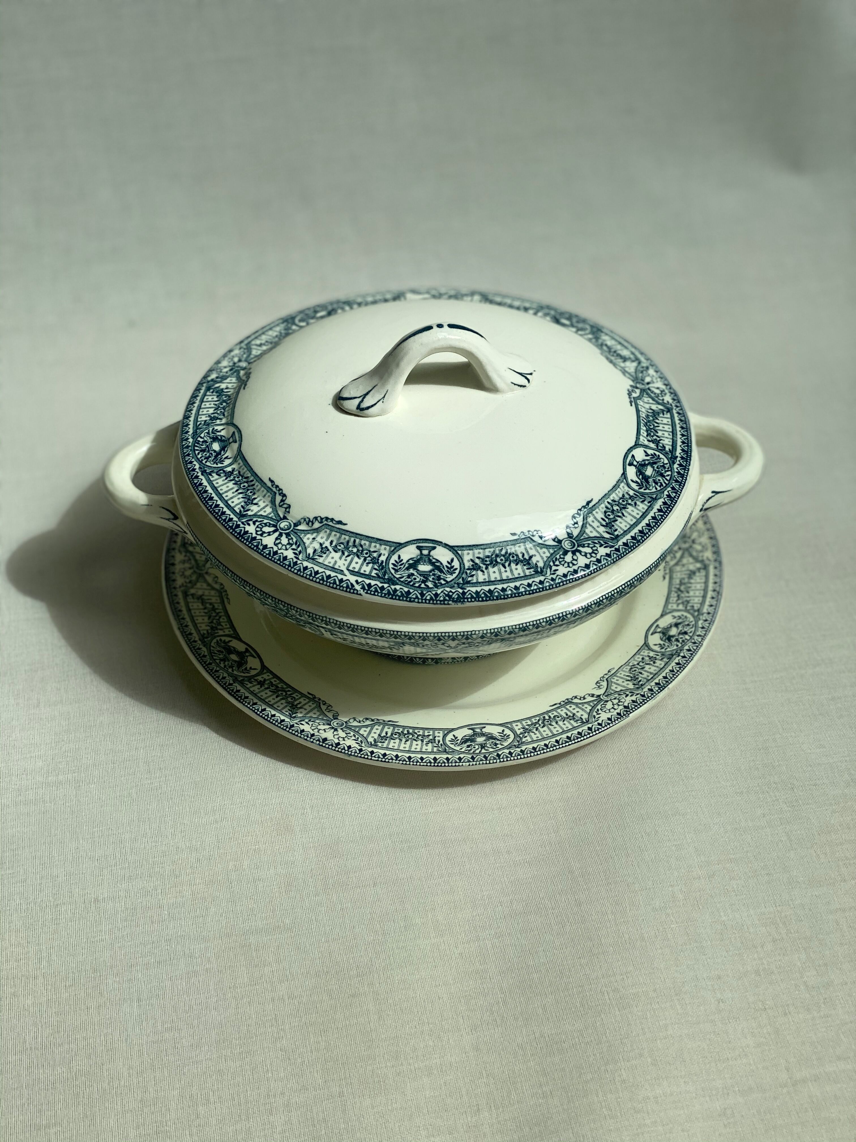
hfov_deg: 28.0
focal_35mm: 52
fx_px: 1715
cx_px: 428
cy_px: 571
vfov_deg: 36.8
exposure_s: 1/922
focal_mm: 6
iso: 20
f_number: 2
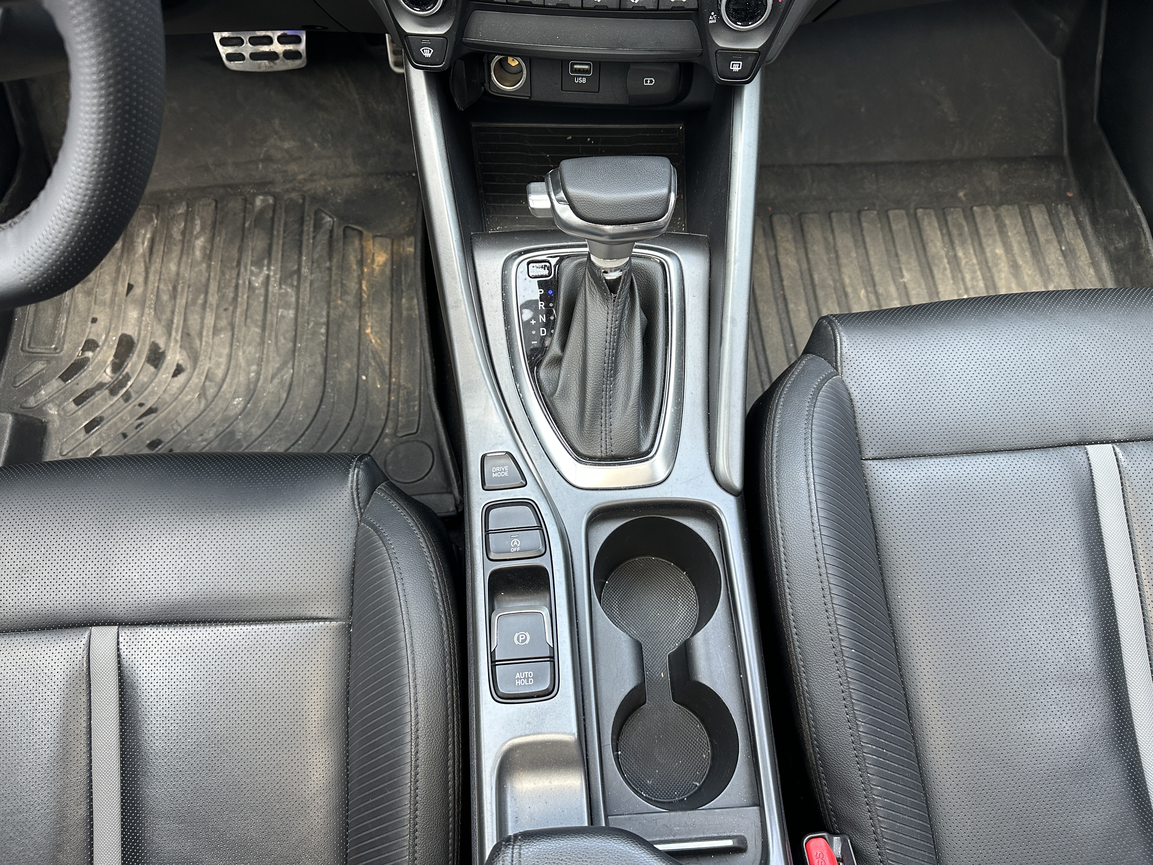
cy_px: 432
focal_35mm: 24
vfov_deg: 56.8
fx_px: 799
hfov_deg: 71.6
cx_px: 576
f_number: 1.78
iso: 125
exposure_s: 1/121
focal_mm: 6.86
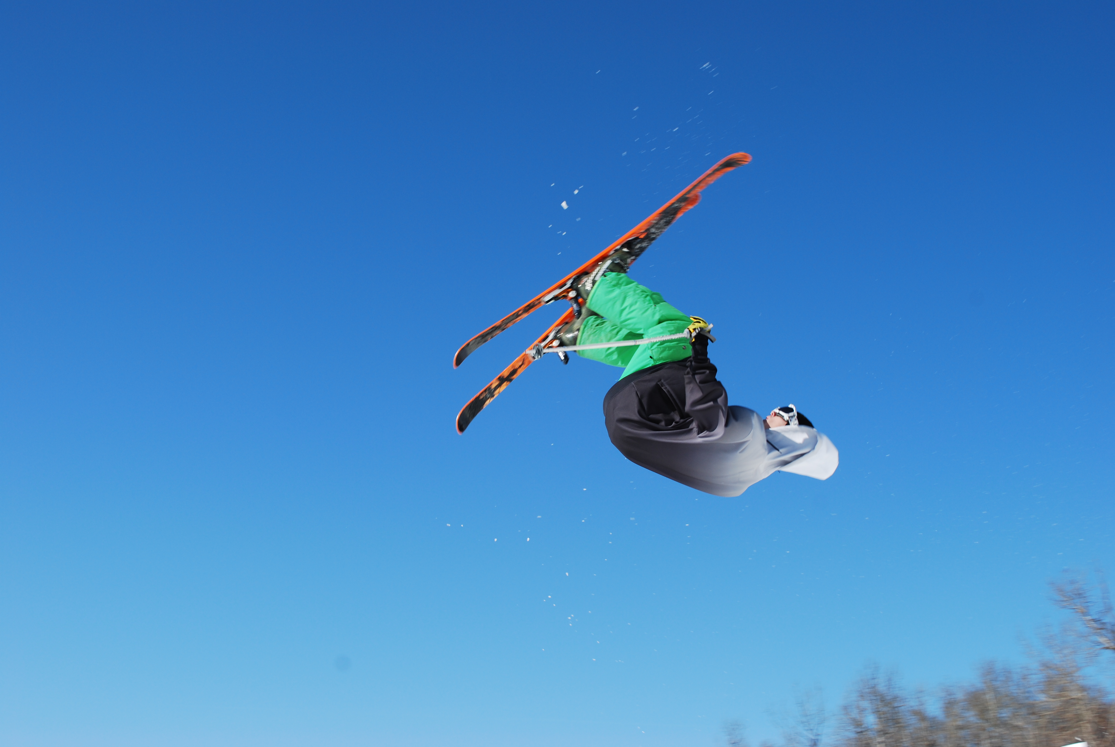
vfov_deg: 32.0
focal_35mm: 42
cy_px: 374
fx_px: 1302
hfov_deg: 46.3
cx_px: 558
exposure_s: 1/320
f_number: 9
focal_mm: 28
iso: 100
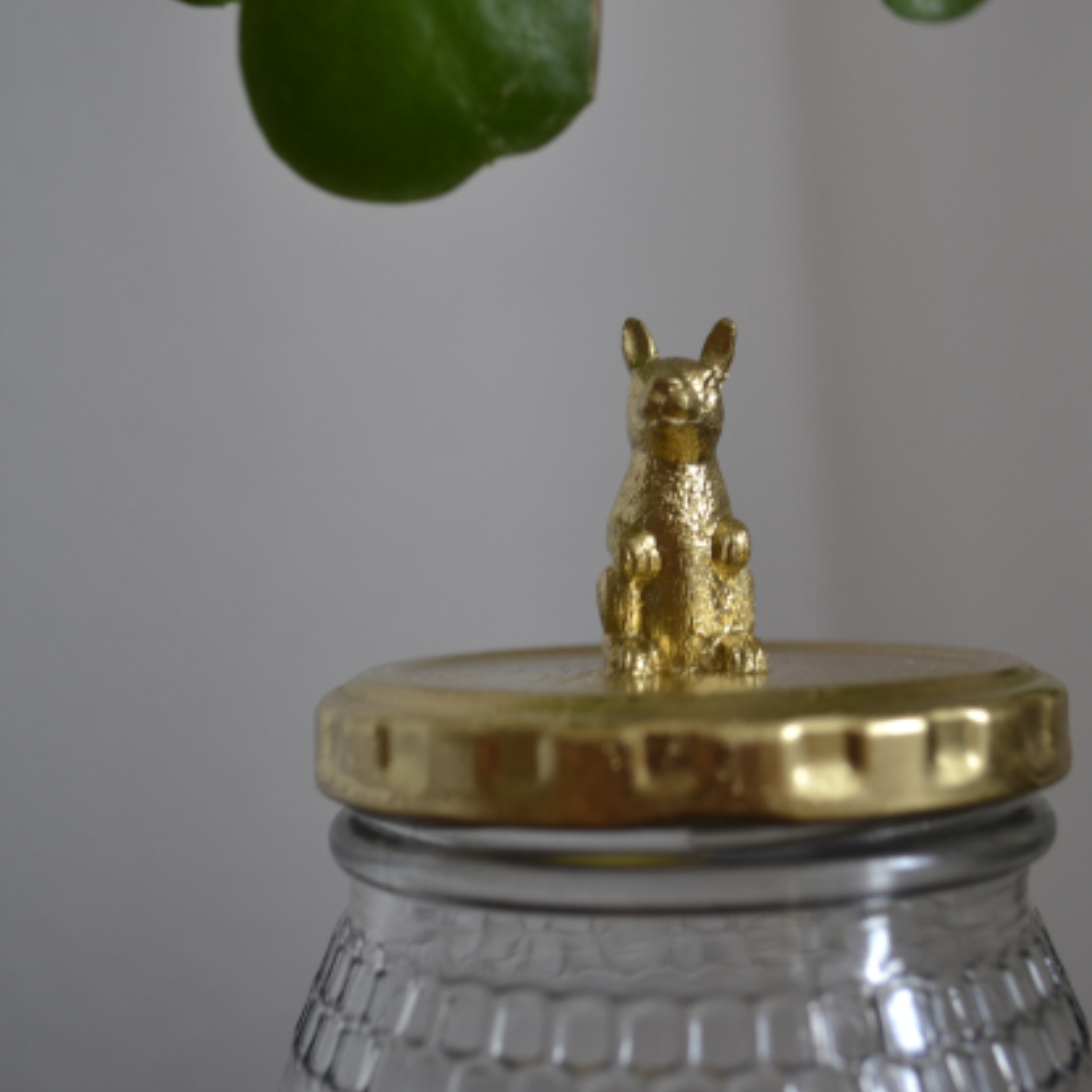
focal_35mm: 54
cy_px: 546
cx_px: 662
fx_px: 1927
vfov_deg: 31.6
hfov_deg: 31.5
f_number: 4.5
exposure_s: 1/30
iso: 100
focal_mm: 28
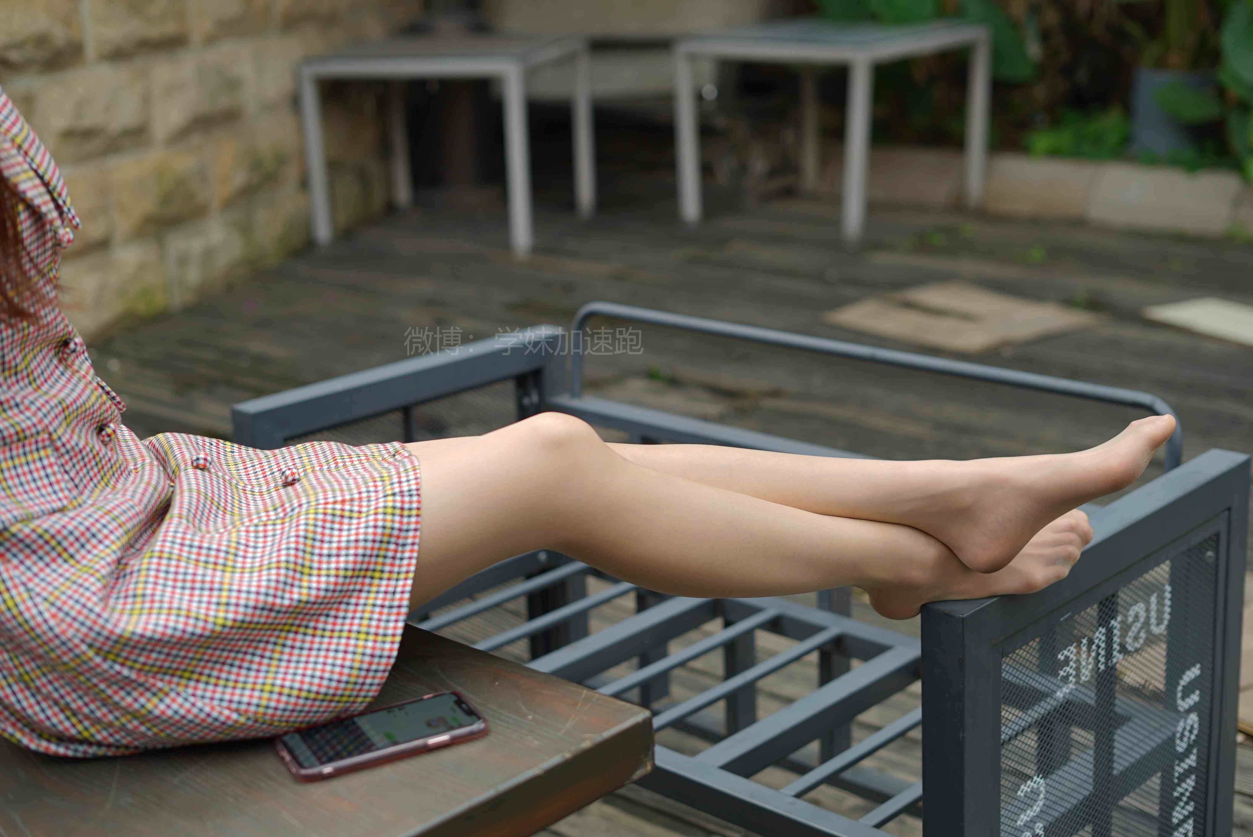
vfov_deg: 27.0
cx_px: 626
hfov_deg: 39.6
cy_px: 418
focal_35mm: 50
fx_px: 1741
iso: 64
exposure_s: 1/250
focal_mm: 50
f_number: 2.8
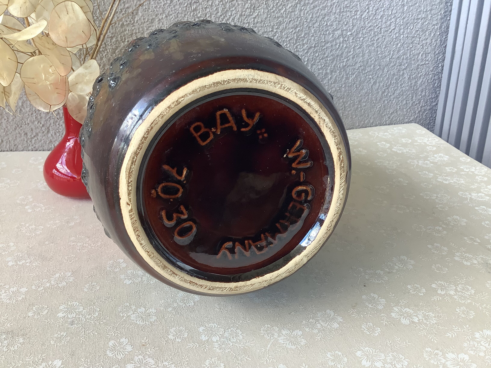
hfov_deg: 58.4
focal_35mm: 31
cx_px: 246
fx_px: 440
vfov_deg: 45.4
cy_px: 184
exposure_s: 1/60
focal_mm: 3.3
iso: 50
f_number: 2.4
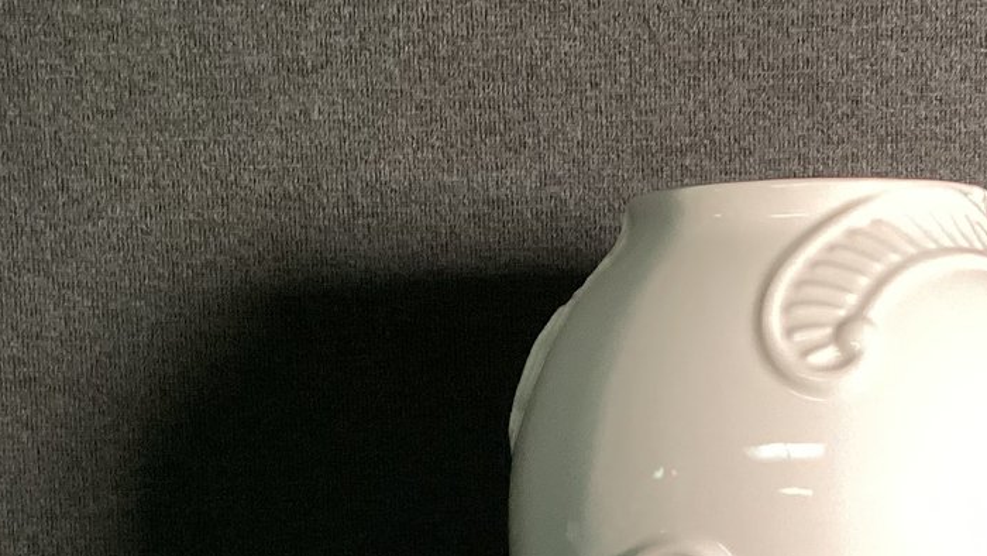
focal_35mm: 73
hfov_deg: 28.5
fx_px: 1911
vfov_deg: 15.9
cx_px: 755
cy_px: 665
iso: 200
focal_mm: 3.3
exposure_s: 1/60
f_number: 2.4
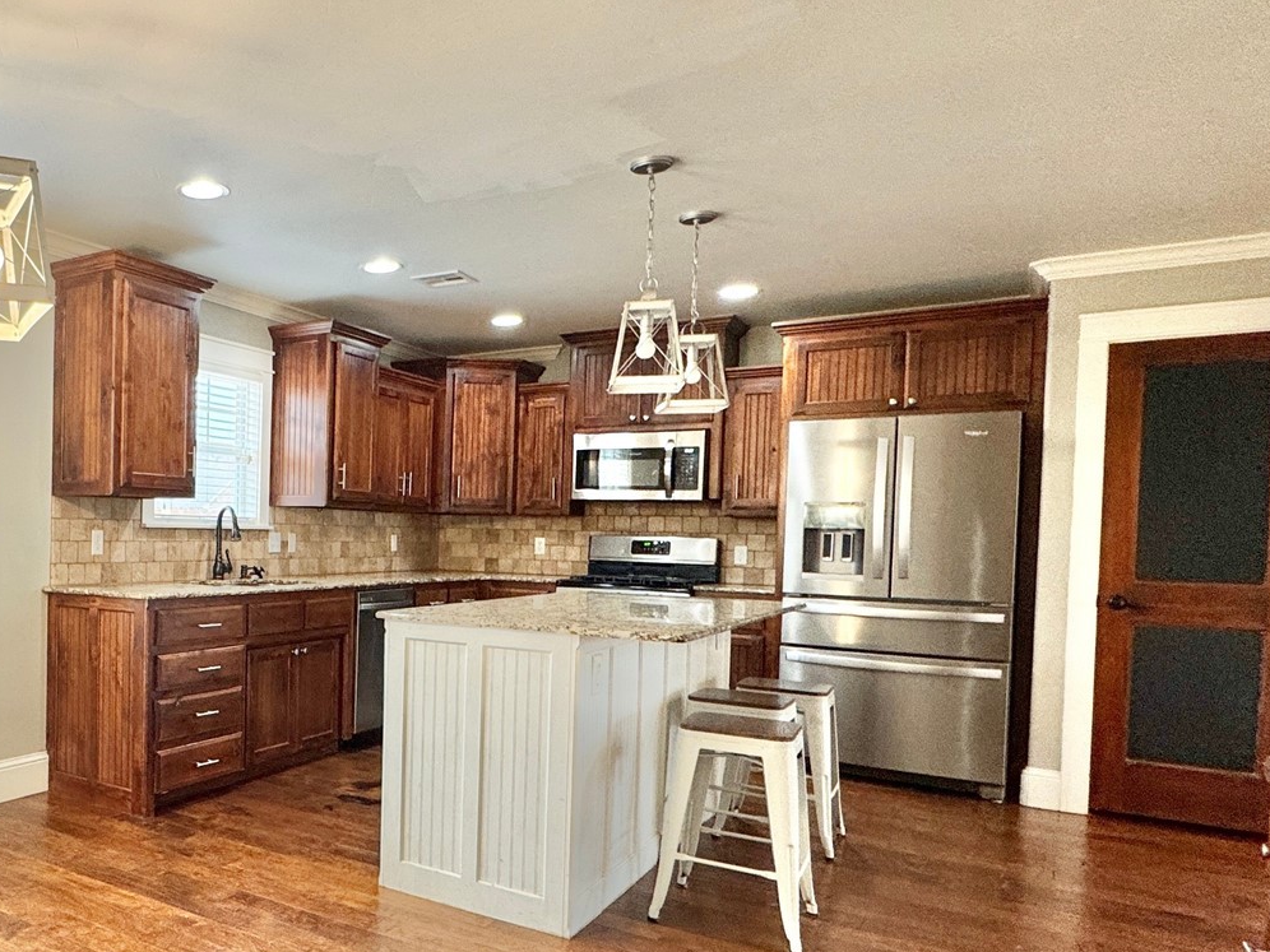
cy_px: 558
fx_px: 991
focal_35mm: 27
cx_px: 187
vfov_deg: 51.1
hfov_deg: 58.3
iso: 100
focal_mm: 2.22
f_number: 2.2
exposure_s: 1/120
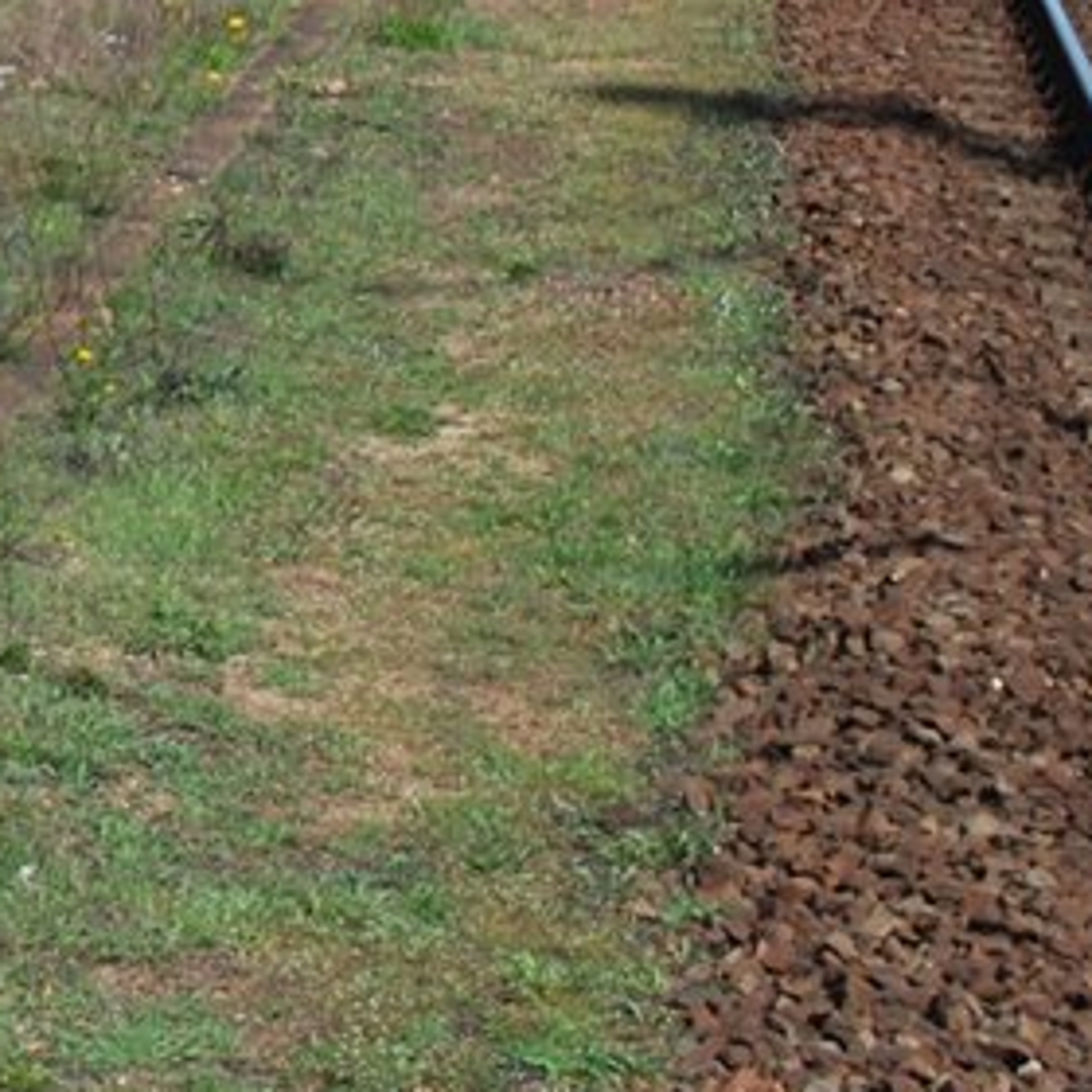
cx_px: -878
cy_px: -310
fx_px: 5669
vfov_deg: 10.8
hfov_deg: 10.4
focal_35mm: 159
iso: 200
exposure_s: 1/800
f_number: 6.3
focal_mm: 29
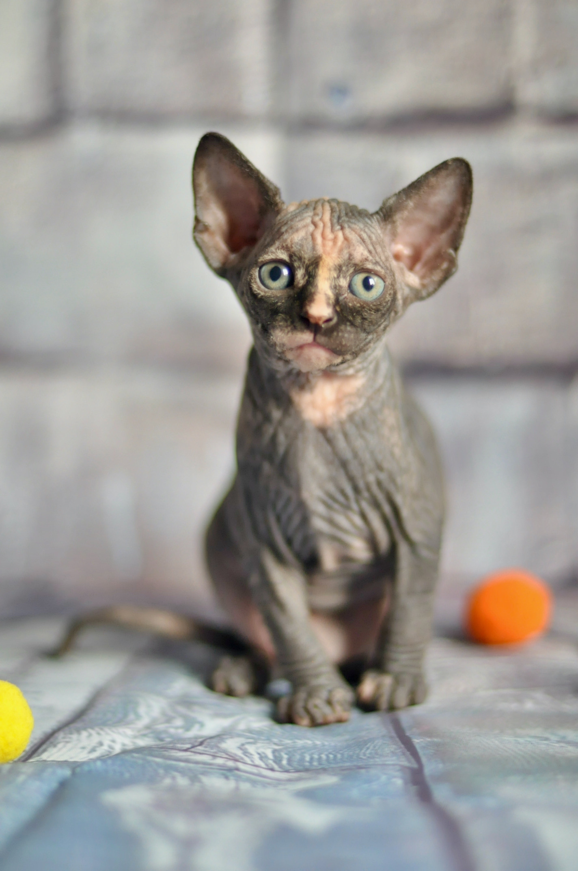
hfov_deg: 18.1
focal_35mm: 75
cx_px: 289
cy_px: 436
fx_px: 1811
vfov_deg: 27.0
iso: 800
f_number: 1.4
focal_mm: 50
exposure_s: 1/320
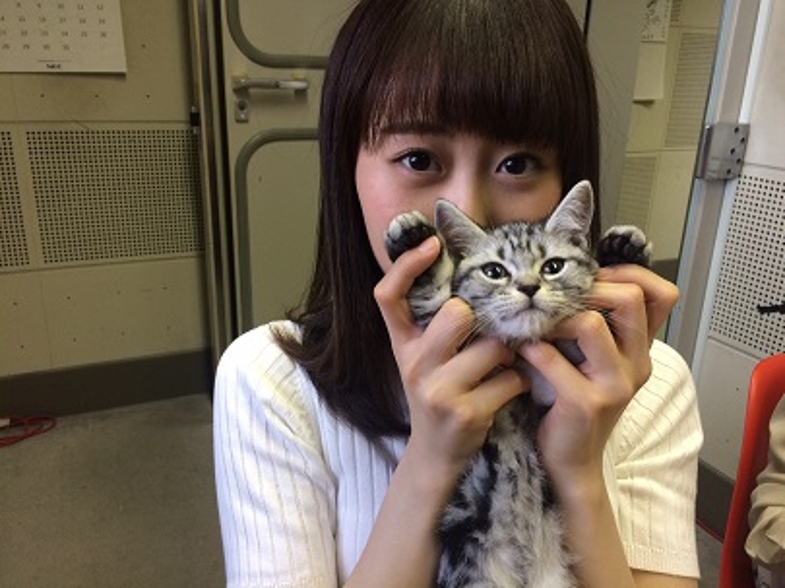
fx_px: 657
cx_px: 392
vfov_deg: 48.2
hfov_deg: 61.7
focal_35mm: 29
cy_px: 294
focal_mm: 4.15
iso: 64
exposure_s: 1/33
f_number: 2.2
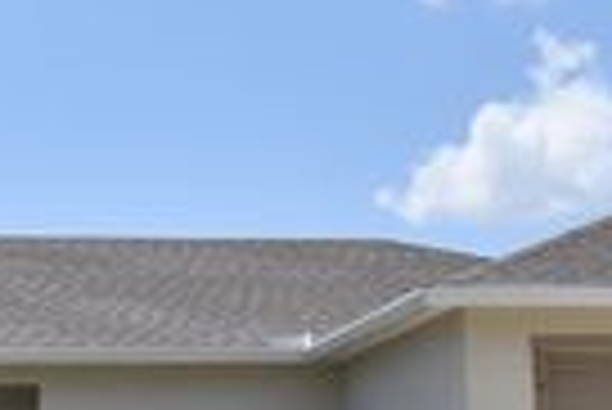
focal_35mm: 99
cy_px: 162
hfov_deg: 20.6
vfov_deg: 13.8
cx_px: 234
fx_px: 1685
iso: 400
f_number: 22
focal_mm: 18
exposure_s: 1/200
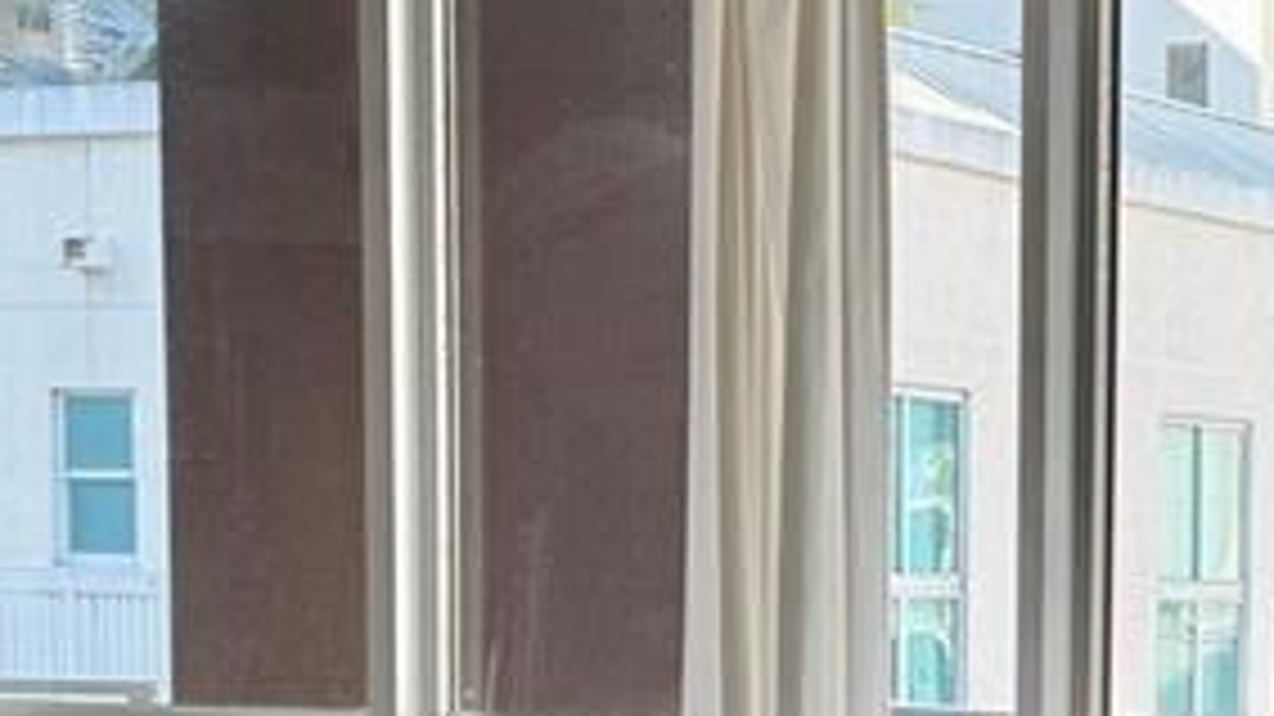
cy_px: 928
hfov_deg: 18.7
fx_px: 3749
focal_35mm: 111
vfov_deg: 10.7
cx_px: 1319
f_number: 1.78
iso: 64
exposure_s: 1/173
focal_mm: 6.76
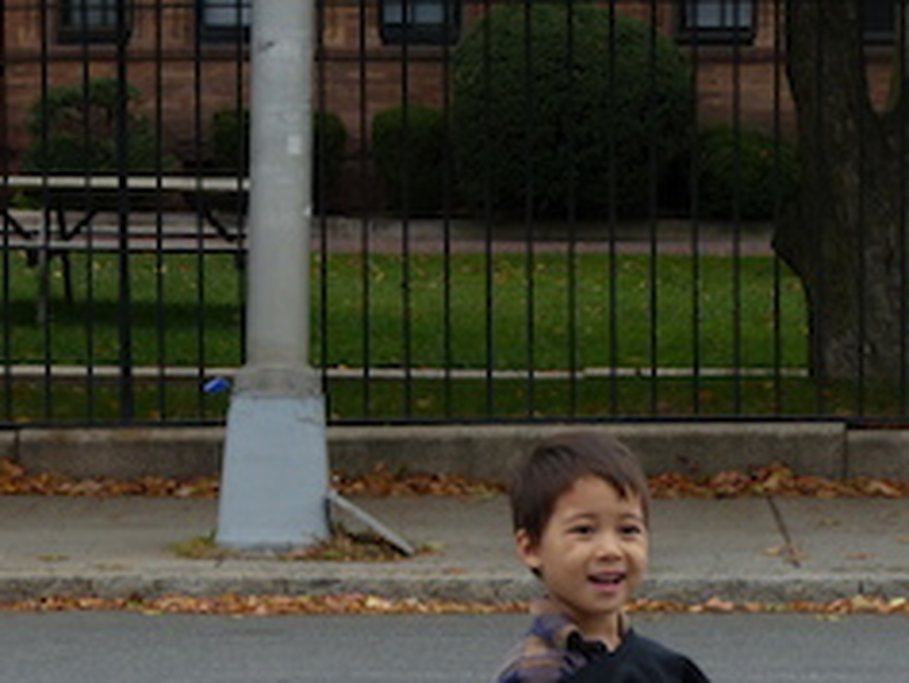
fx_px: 6016
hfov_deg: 8.6
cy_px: 764
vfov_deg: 6.5
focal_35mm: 229
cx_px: 198
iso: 100
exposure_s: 1/320
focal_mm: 18.3
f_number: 4
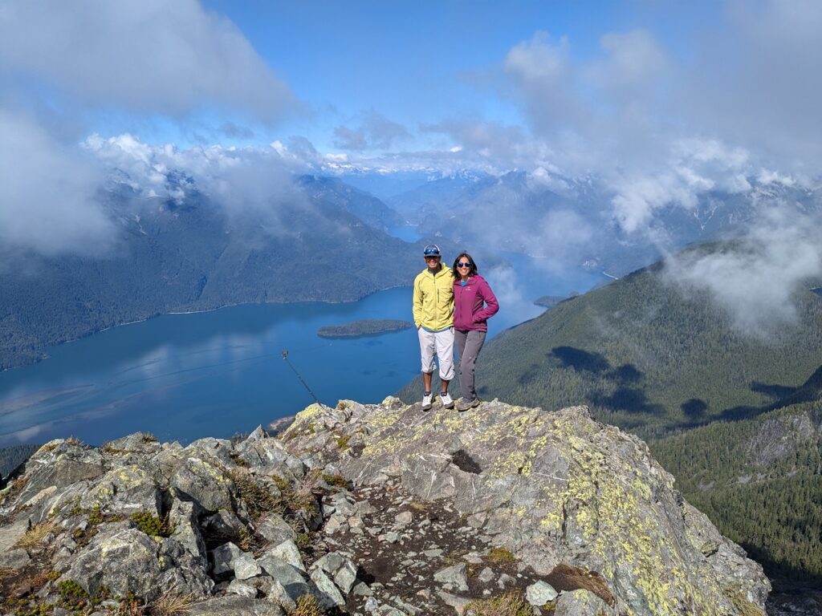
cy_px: 308
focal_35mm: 27
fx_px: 641
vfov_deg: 51.4
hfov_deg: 65.3
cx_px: 411
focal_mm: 4.38
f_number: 1.73
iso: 60
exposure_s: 1/4673
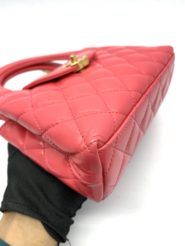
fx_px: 185
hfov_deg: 53.1
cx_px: 92
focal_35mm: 26
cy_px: 123
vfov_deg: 67.3
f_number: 1.8
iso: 50
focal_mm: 4.25
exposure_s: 1/99
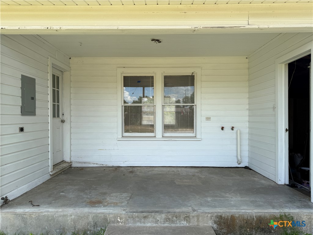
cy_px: 118
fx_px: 217
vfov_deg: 56.8
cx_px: 156
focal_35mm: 24
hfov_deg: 71.6
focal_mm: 6.76
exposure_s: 1/1230
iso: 80
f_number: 1.78
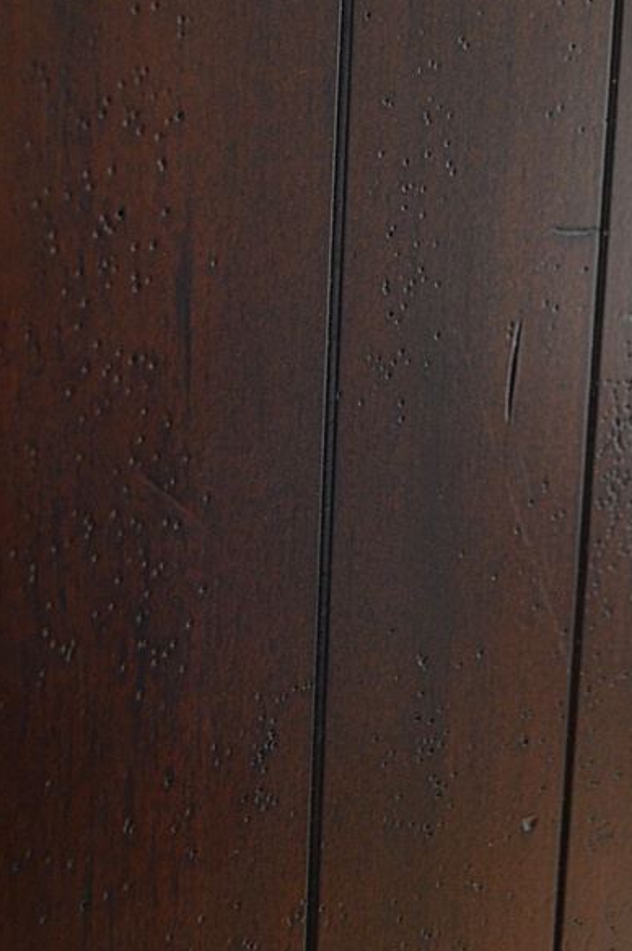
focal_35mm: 85
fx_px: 2243
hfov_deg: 15.9
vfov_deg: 22.5
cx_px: 521
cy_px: -116
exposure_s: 1/60
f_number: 3.5
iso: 500
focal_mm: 22
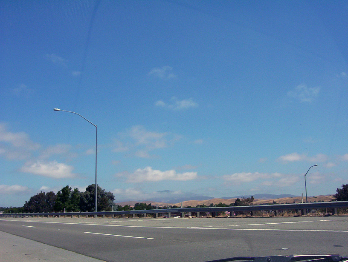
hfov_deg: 43.8
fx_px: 433
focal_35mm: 43
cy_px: 131
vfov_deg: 33.7
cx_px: 174
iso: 100
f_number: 5.17
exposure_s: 1/1035
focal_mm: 5.77
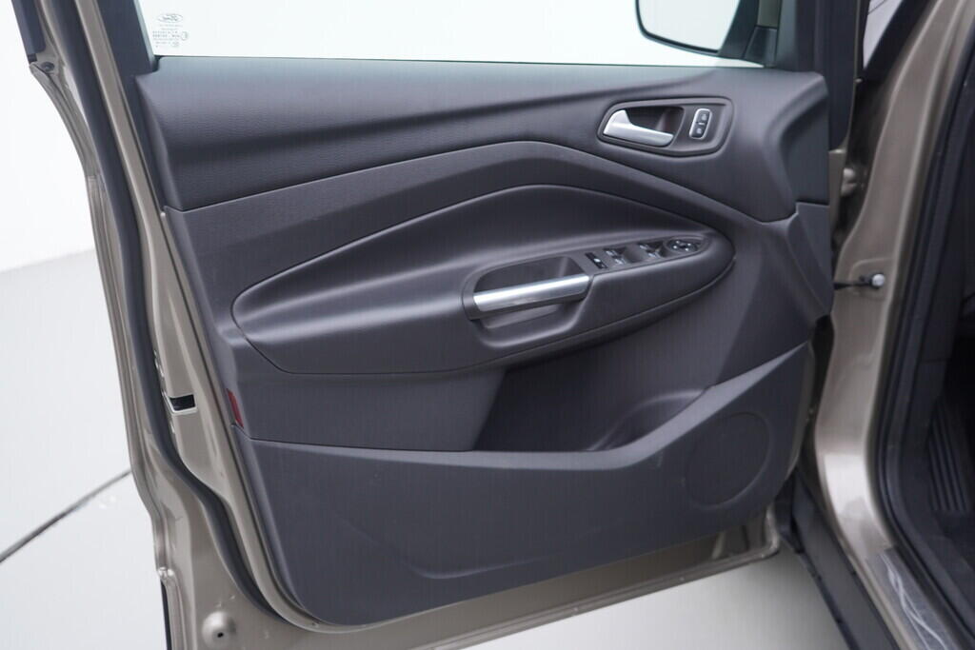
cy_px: 325
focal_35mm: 36
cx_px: 488
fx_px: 975
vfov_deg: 36.9
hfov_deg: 53.1
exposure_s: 1/40
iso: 125
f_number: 2.8
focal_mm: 24
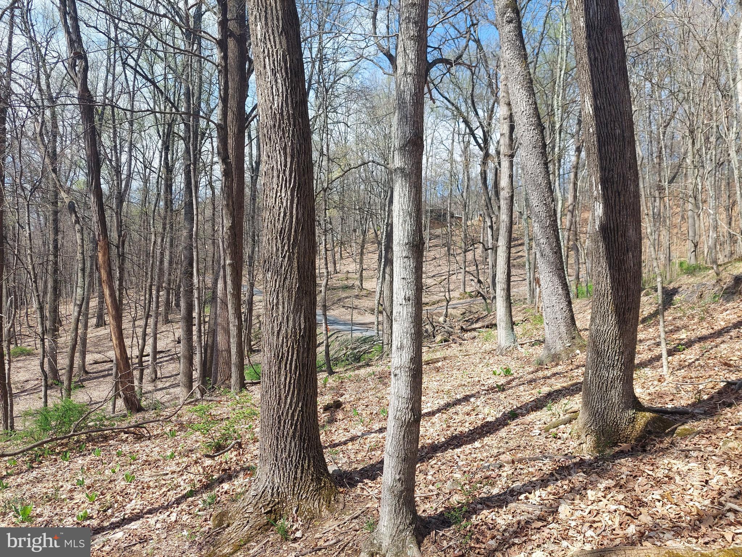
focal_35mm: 24
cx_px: 371
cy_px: 278
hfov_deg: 71.6
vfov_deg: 56.8
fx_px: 514
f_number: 1.8
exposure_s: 1/697
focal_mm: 5.23
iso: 40
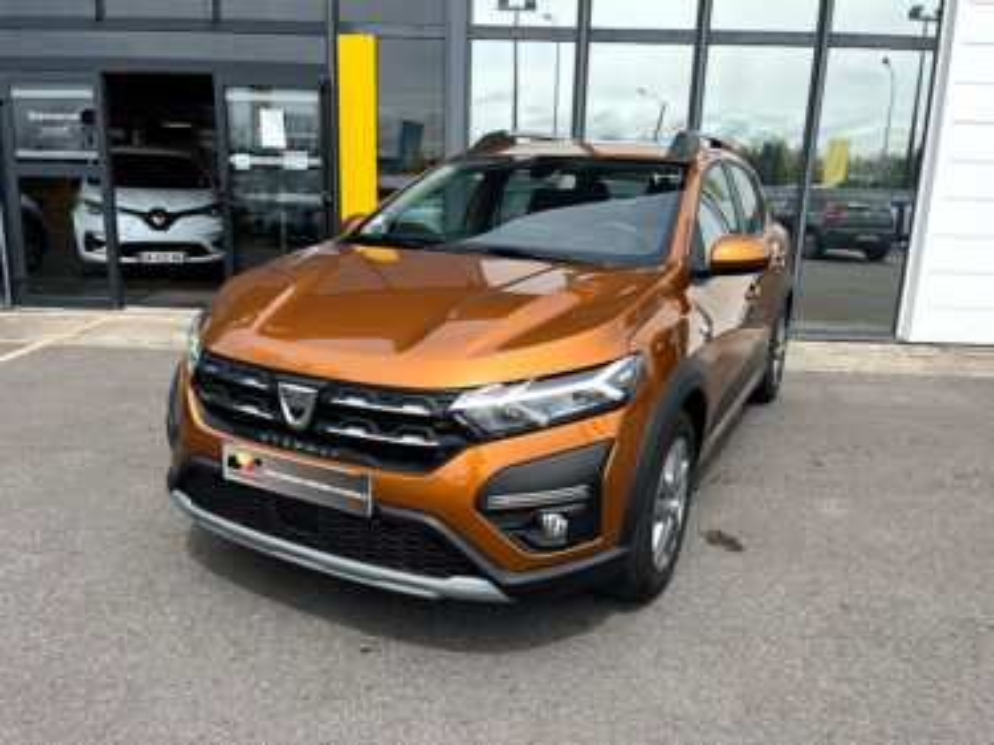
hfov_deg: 67.3
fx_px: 746
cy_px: 372
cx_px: 497
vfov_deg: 53.0
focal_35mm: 26
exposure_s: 1/1923
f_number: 1.6
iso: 50
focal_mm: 5.1
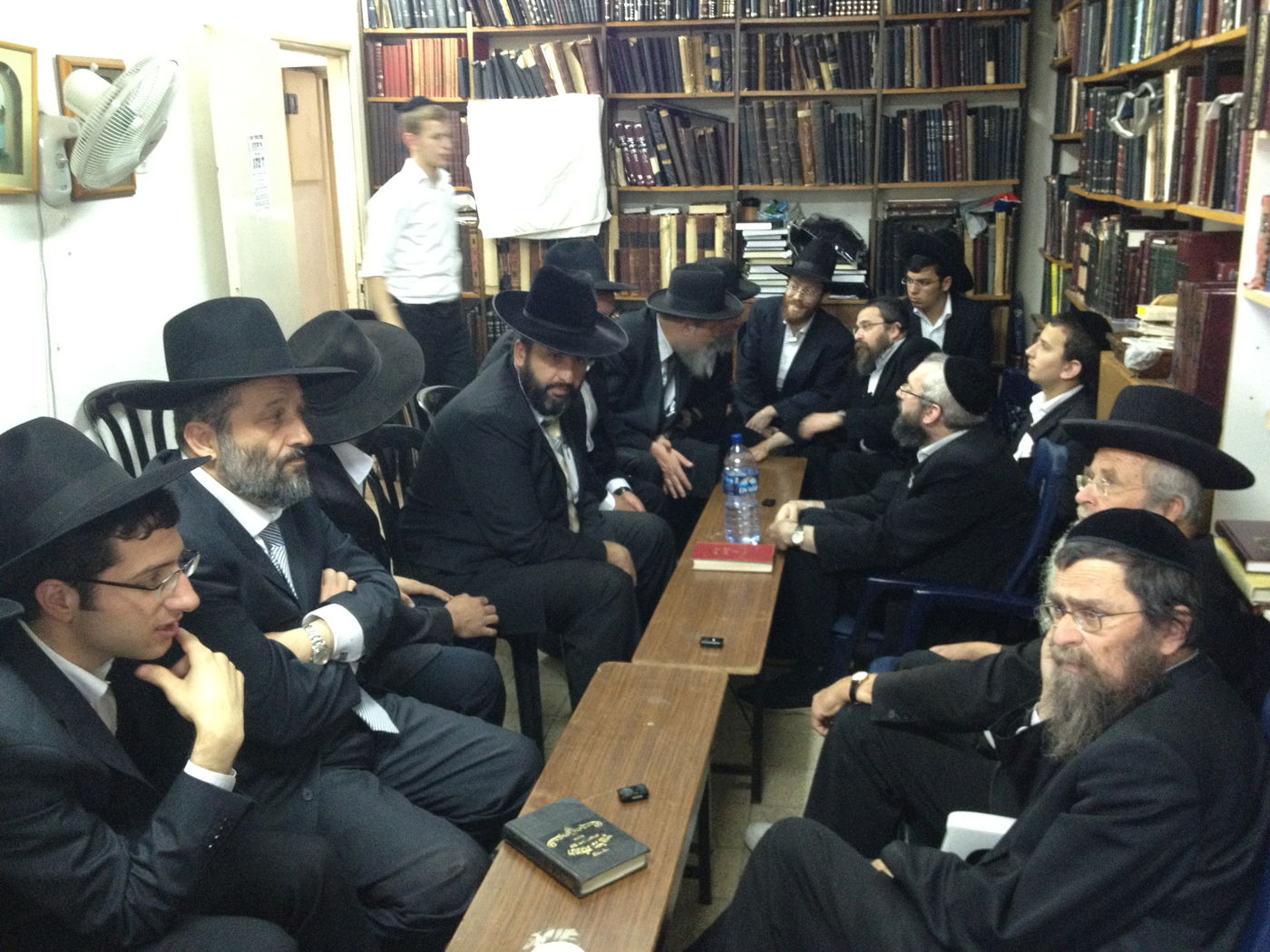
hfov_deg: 52.6
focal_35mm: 35
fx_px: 1284
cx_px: 635
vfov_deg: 40.7
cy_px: 476
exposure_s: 1/20
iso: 320
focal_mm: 4.28
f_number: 2.4
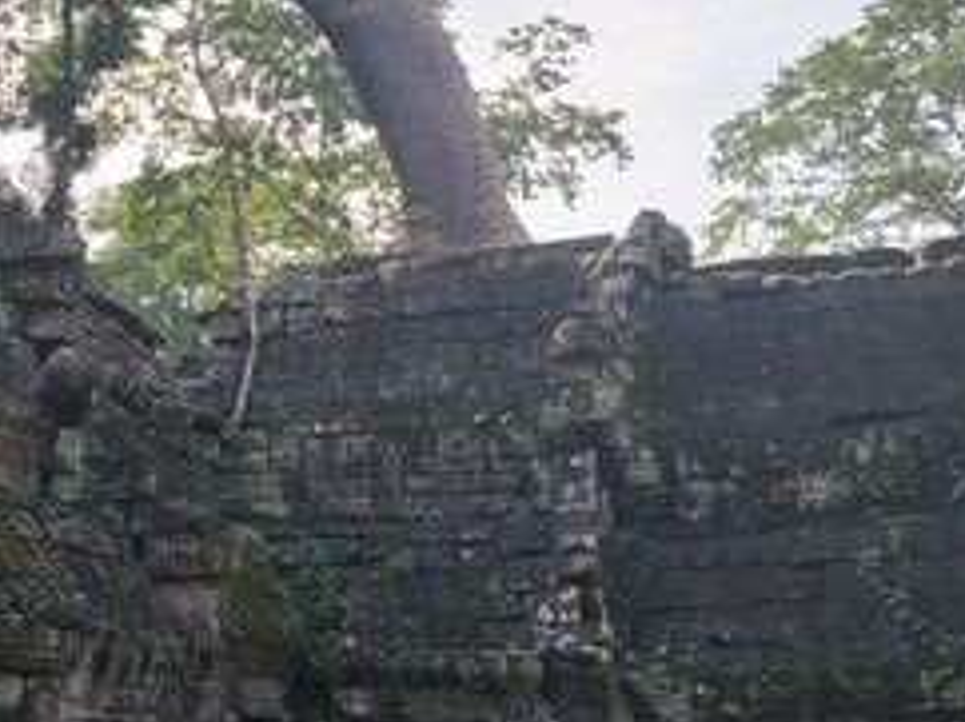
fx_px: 1671
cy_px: 357
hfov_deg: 30.3
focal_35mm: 60
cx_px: 36
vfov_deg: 24.4
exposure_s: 1/847
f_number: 1.8
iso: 50
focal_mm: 4.22
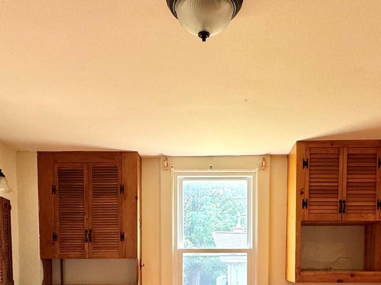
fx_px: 407
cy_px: 281
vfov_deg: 35.2
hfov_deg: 50.1
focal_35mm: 37
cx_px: 205
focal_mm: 2.22
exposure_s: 1/99
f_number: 2.2
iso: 125
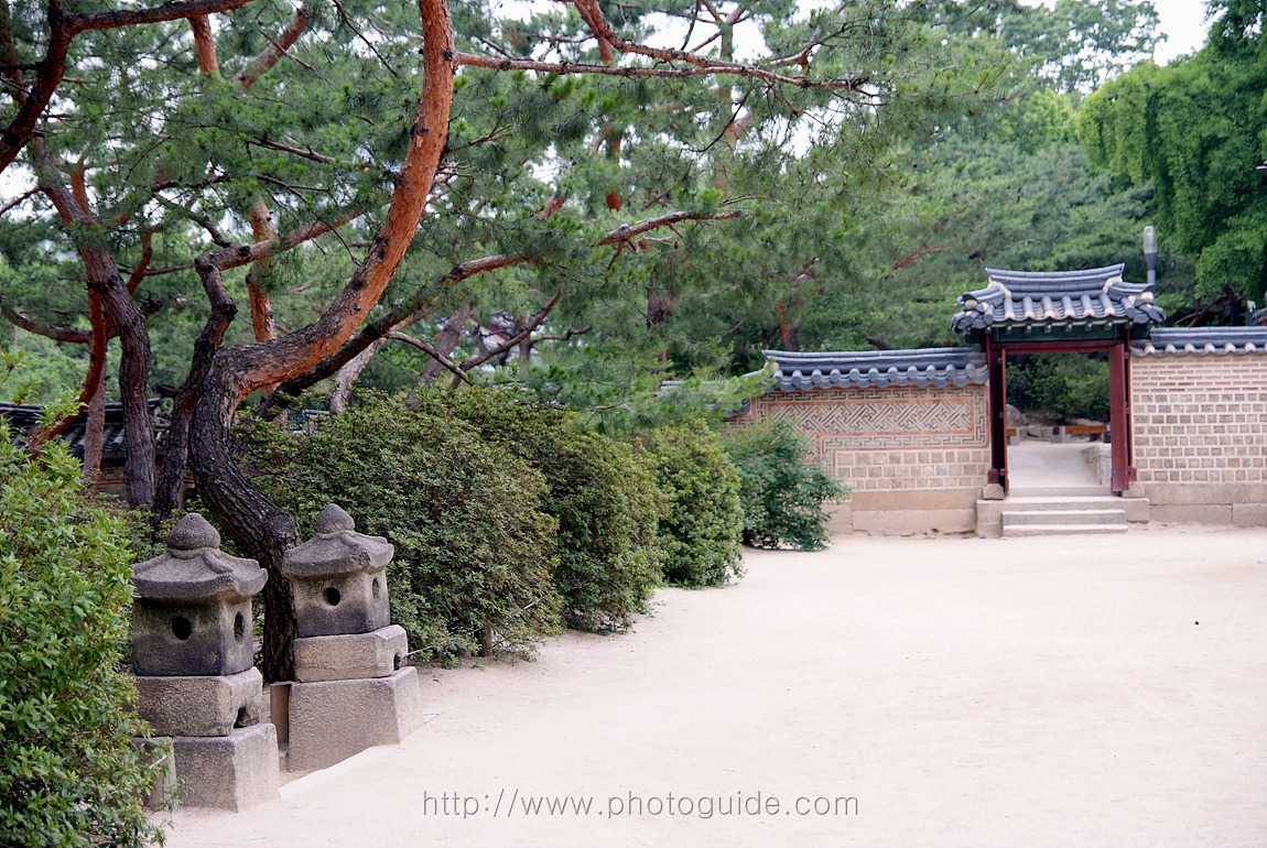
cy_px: 424
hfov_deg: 29.6
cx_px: 634
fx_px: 2396
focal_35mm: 68
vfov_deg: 20.1
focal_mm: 45
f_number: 3.2
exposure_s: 1/80
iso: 160
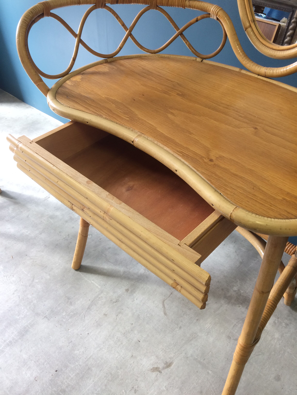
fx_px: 332
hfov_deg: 48.2
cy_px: 198
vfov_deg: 61.7
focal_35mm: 29
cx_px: 148
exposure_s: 1/33
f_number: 2.2
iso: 40
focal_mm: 4.15
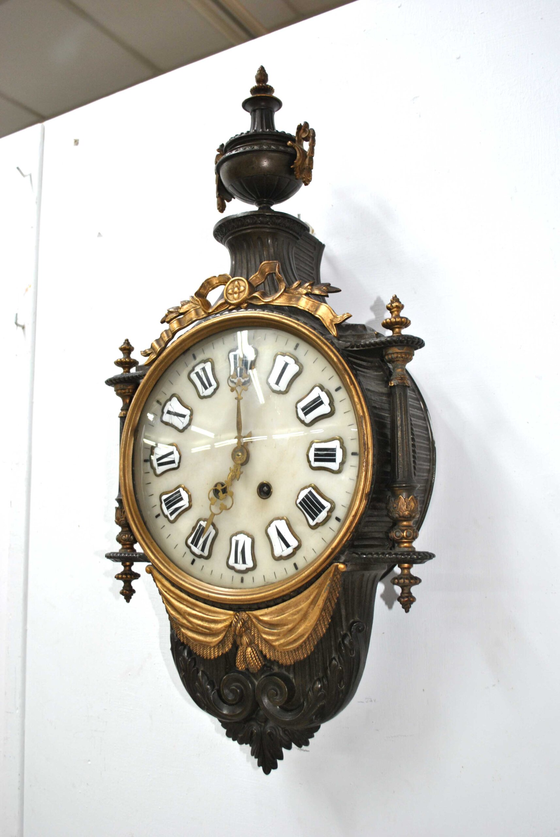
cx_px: 280
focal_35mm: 33
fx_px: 768
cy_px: 418
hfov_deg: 40.1
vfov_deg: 57.2
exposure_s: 1/20
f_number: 4
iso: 200
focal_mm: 22
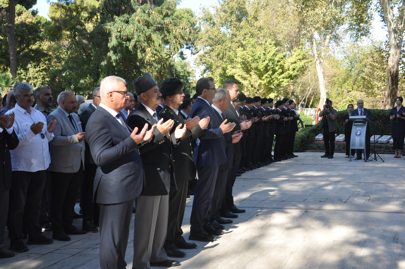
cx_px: 202
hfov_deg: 38.9
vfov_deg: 26.4
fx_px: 573
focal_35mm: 51
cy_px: 134
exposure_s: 1/80
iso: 200
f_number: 9
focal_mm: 34
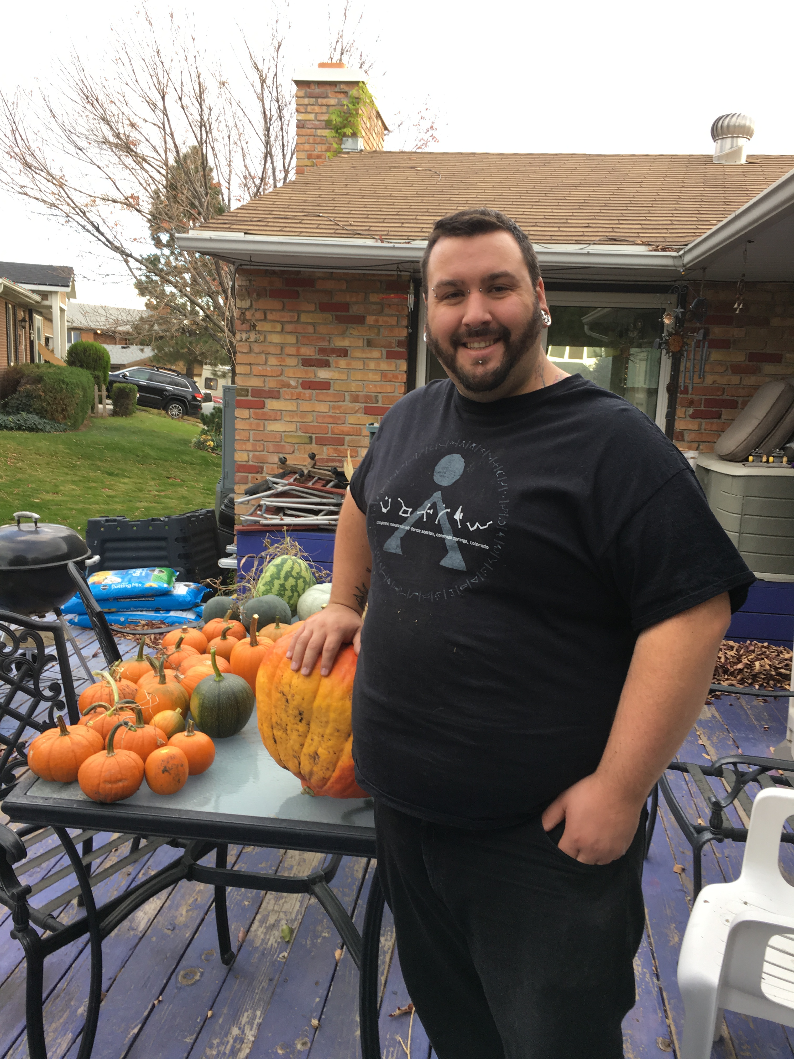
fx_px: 887
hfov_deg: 48.2
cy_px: 530
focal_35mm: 29
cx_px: 397
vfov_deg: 61.7
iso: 32
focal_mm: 4.15
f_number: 2.2
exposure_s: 1/60
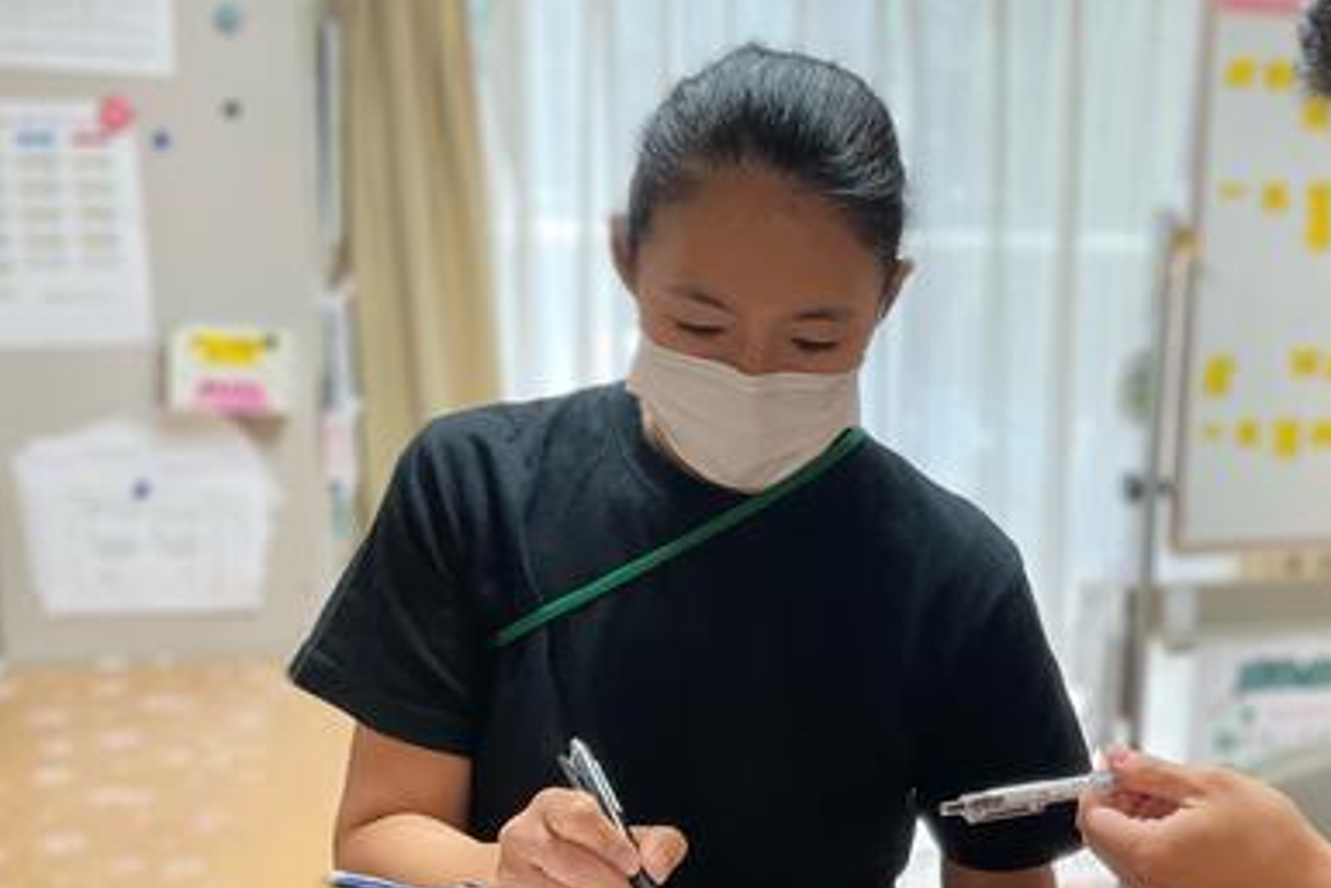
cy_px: 487
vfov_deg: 28.7
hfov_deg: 40.5
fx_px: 1738
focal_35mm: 47
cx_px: 1027
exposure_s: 1/60
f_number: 1.8
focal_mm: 3
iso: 64
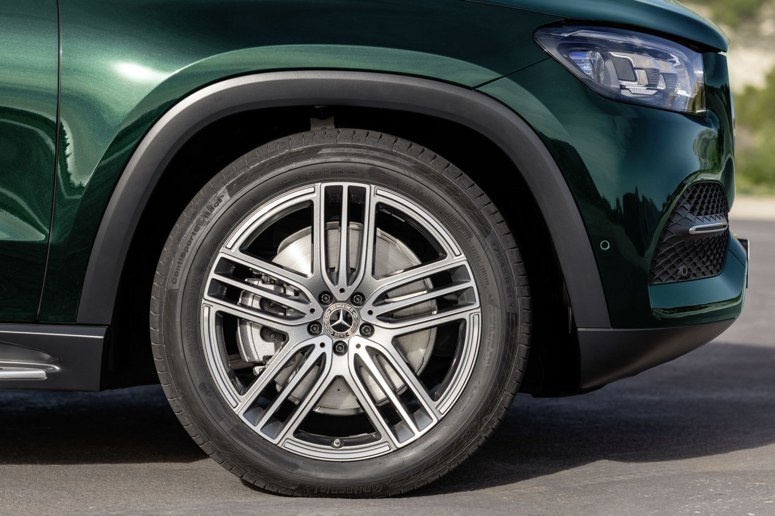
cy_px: 258
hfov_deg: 15.8
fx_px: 2798
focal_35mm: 130
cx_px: 388
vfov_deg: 10.5
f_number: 4.5
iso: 200
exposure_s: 1/2000
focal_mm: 130
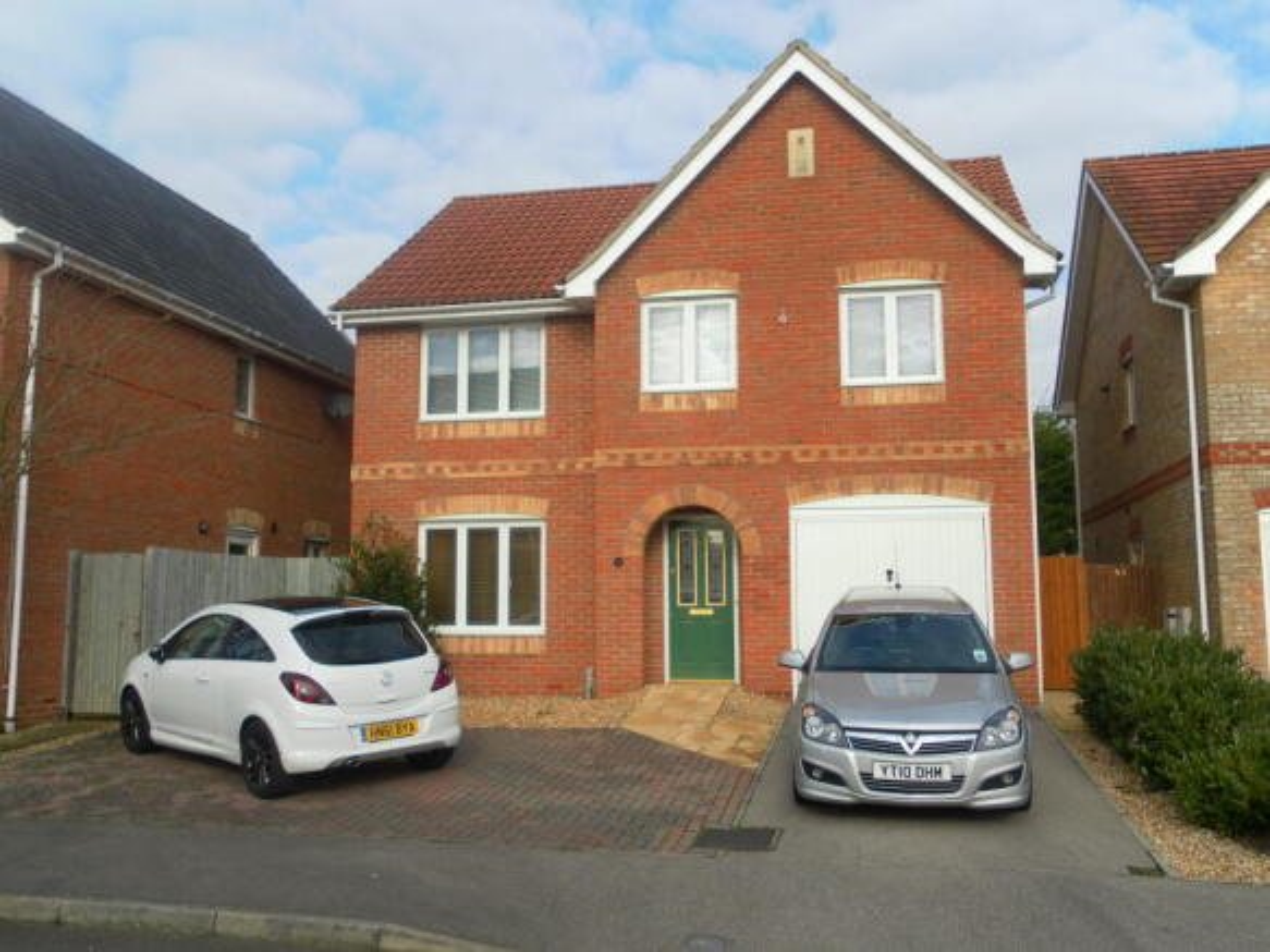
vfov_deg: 42.9
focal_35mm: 33
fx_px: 1210
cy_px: 476
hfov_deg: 55.4
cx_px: 635
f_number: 3.5
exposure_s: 1/640
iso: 80
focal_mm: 5.8
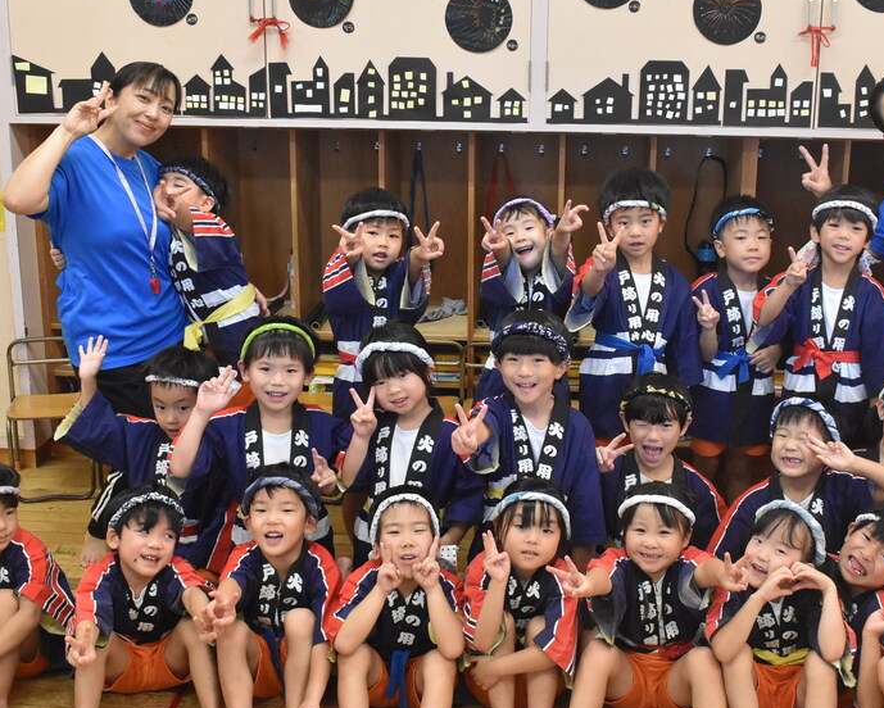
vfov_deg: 30.9
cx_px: 477
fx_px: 1283
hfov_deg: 38.0
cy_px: 353
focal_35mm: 49
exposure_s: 1/200
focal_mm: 24
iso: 4000
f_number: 7.1
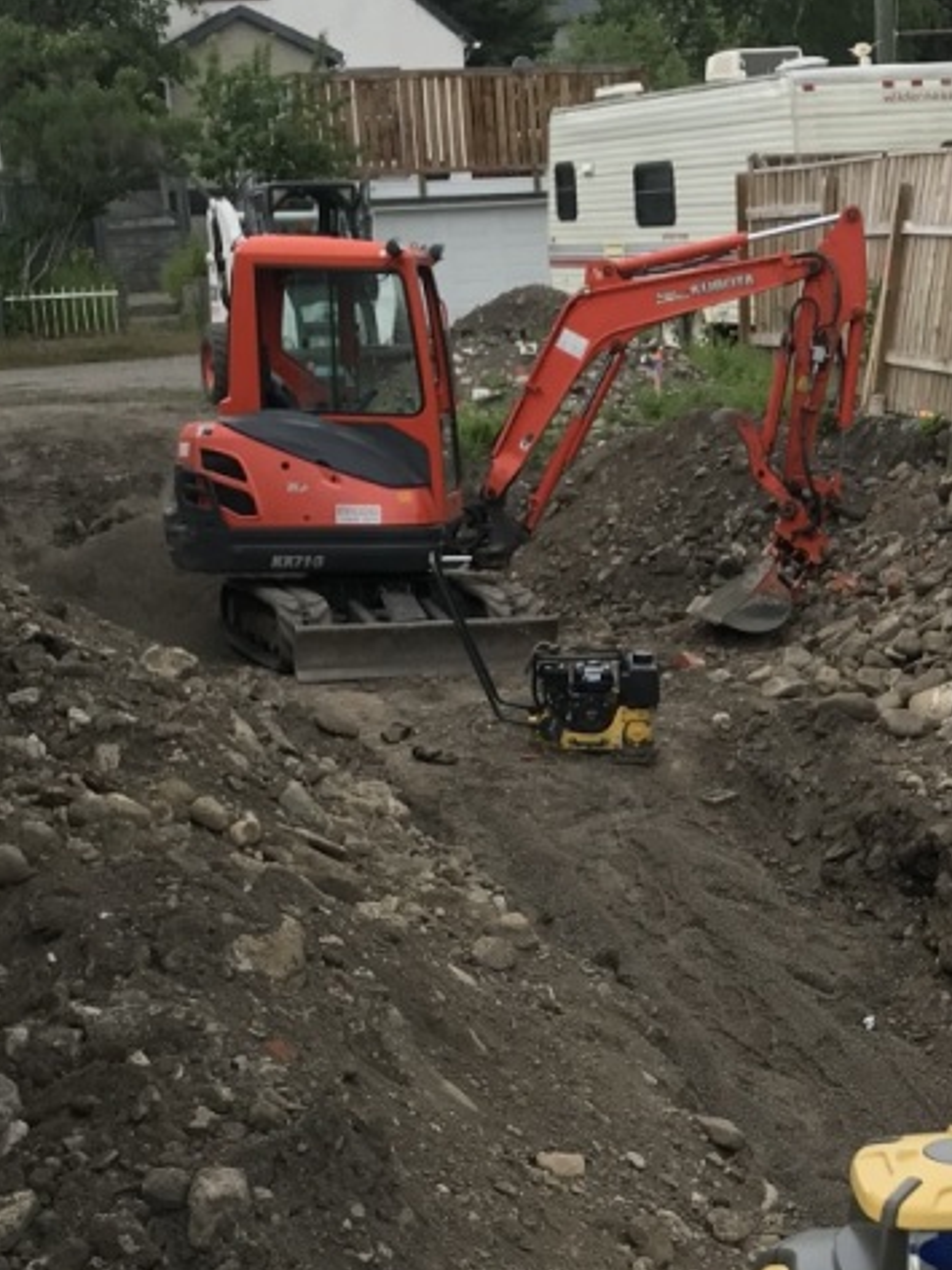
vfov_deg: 26.9
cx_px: 625
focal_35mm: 71
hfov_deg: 20.7
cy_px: 999
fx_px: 2602
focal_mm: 3.99
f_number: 1.8
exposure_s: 1/840
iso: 20
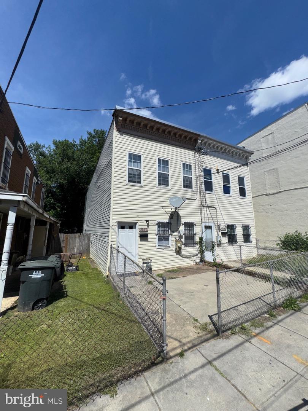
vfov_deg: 102.1
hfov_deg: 85.7
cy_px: 206
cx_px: 154
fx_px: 166
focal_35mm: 14
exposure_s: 1/5263
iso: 32
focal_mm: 2.22
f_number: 2.2
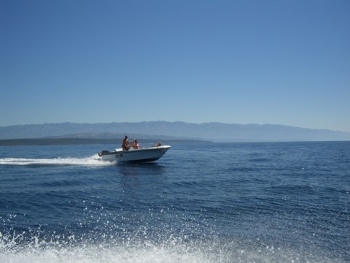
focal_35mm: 38
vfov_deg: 37.7
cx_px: 175
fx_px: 384
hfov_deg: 49.0
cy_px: 132
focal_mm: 6.2
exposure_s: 1/1250
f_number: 4.3
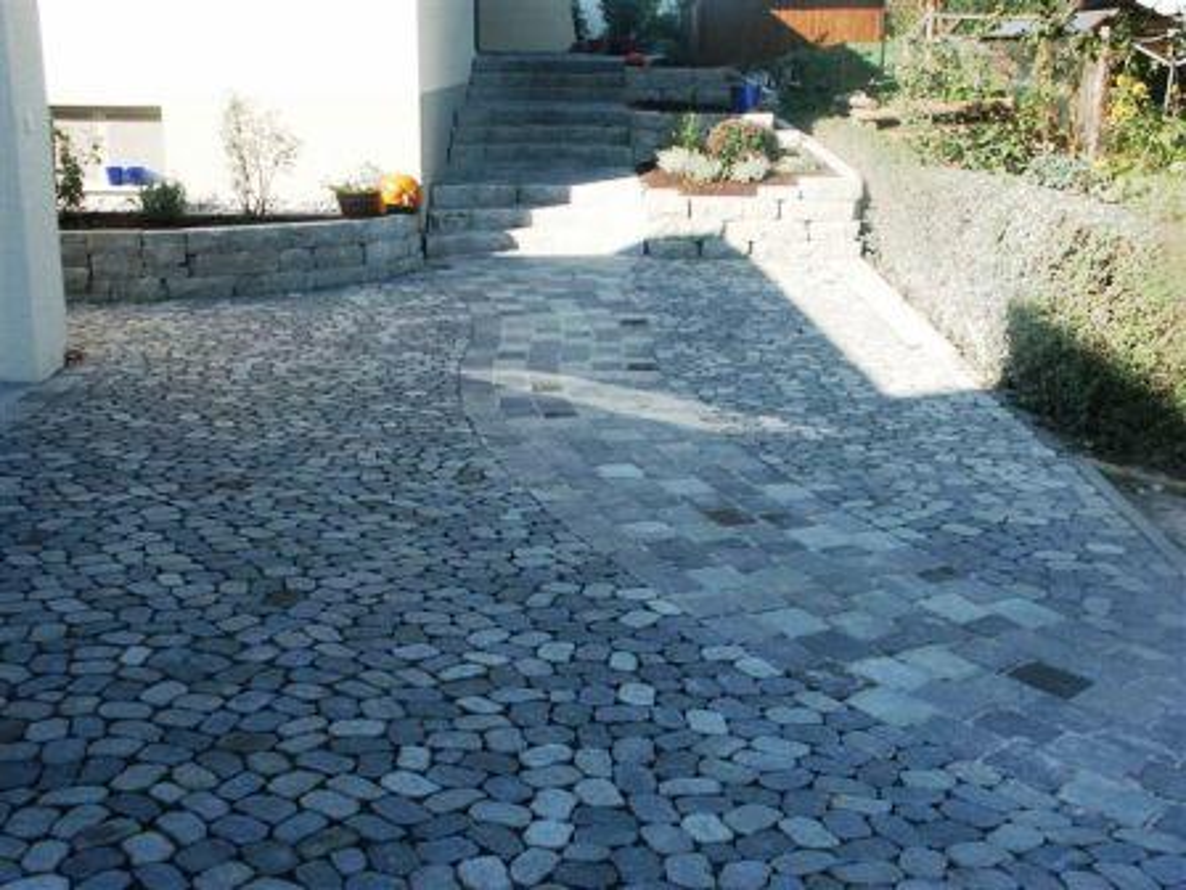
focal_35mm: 42
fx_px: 1439
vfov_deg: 34.3
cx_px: 593
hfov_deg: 44.8
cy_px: 445
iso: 100
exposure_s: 1/180
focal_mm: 10.98
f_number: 5.6
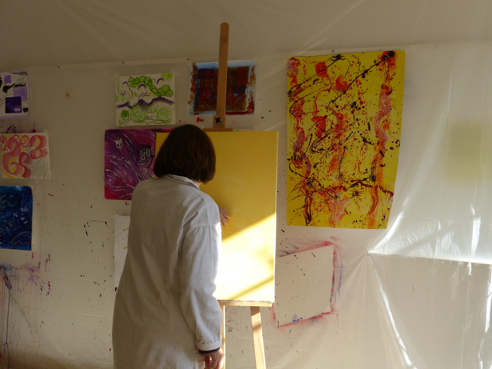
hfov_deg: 40.4
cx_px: 246
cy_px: 184
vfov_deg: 30.9
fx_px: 668
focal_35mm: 47
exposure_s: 1/160
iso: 100
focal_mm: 8.4
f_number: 4
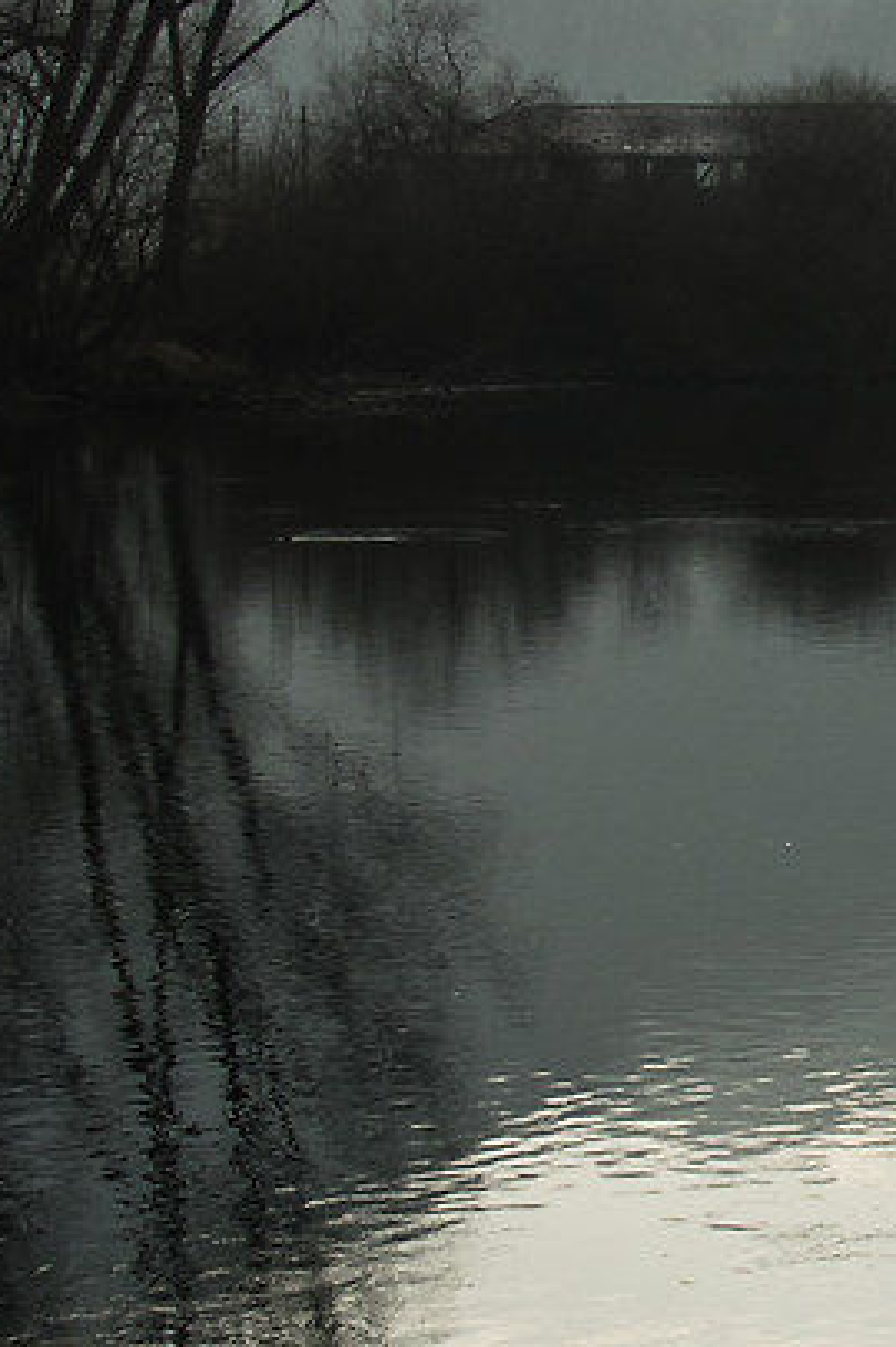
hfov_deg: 9.3
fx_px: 5310
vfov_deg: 14.5
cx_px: 1508
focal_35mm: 142
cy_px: 657
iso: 100
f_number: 8
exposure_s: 1/250
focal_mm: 16
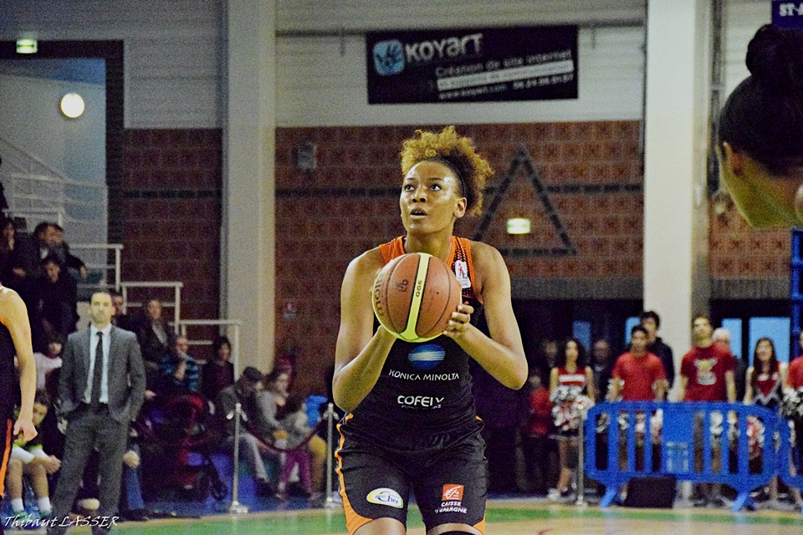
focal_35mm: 195
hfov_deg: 10.5
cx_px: 402
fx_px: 4349
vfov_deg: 7.0
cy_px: 268
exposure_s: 1/1250
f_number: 5.6
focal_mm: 130
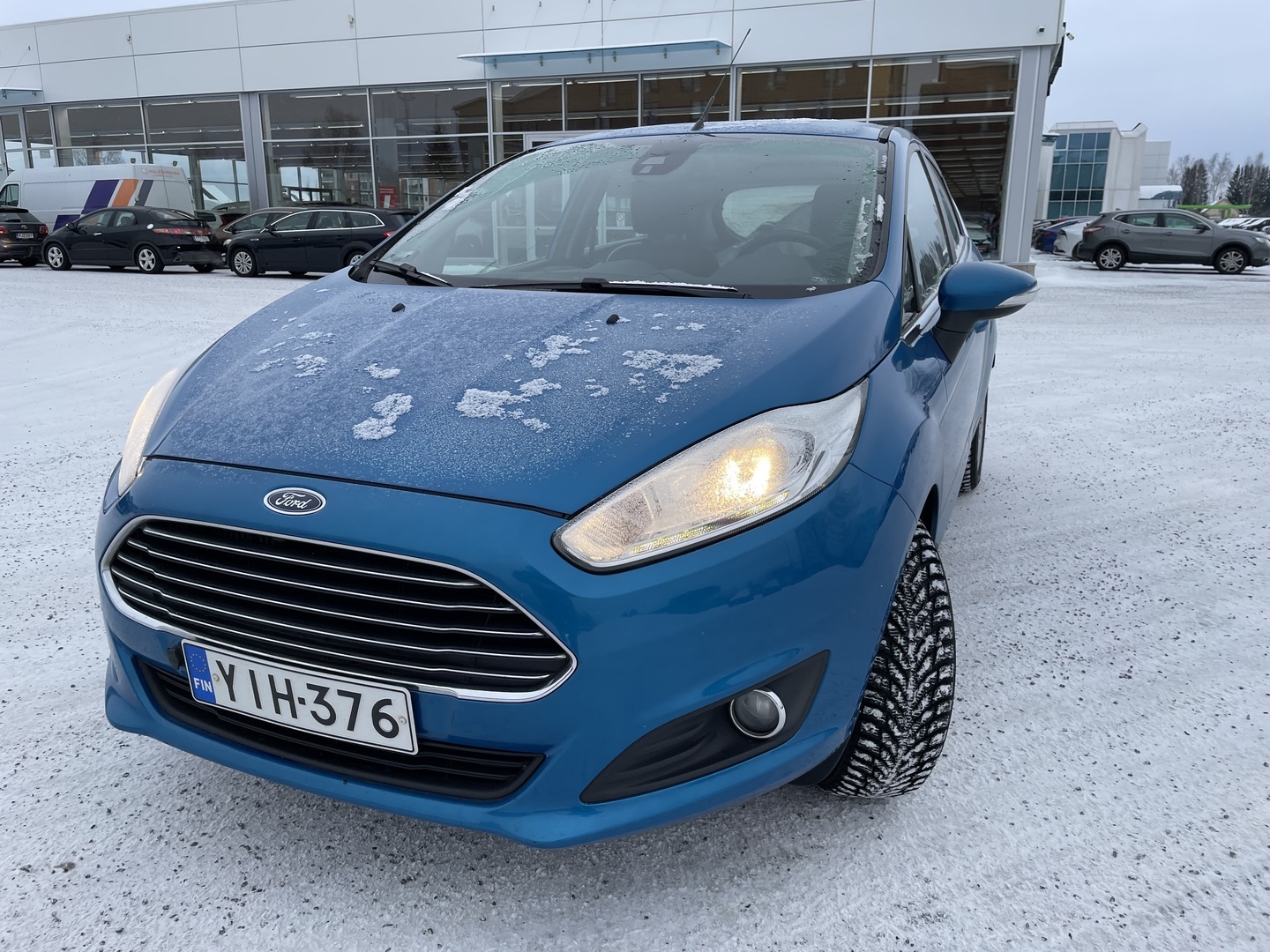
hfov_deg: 67.3
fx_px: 954
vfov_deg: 53.1
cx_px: 635
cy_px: 476
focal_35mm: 26
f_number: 1.6
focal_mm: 4.2
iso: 32
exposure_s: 1/749
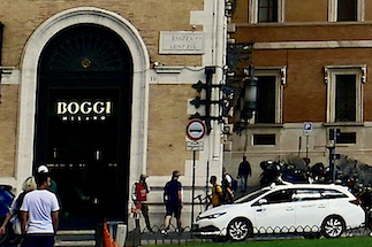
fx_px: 2382
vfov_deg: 5.7
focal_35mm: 231
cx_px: 735
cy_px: -413
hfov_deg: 8.5
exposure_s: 1/500
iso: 100
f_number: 8
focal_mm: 21
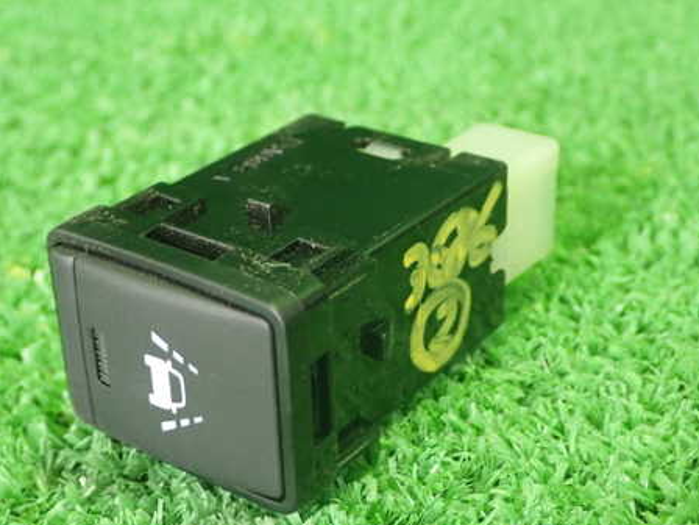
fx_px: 1353
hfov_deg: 29.0
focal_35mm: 67
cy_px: 300
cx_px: 317
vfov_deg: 21.9
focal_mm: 9.01
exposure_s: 1/20
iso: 800
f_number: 3.2
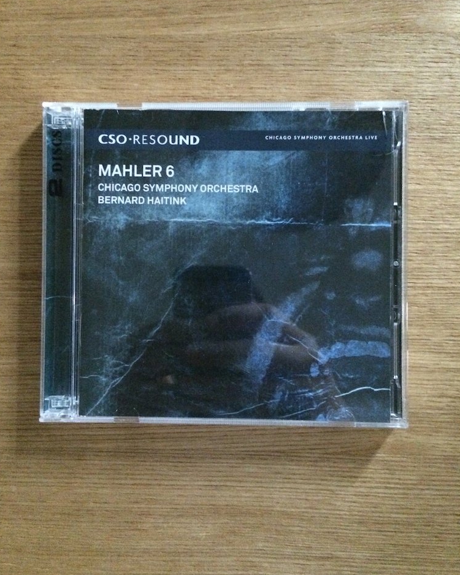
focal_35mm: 32
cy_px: 266
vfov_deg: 55.6
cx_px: 227
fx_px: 544
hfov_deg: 45.8
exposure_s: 1/15
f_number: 2.2
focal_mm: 4.12
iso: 2500
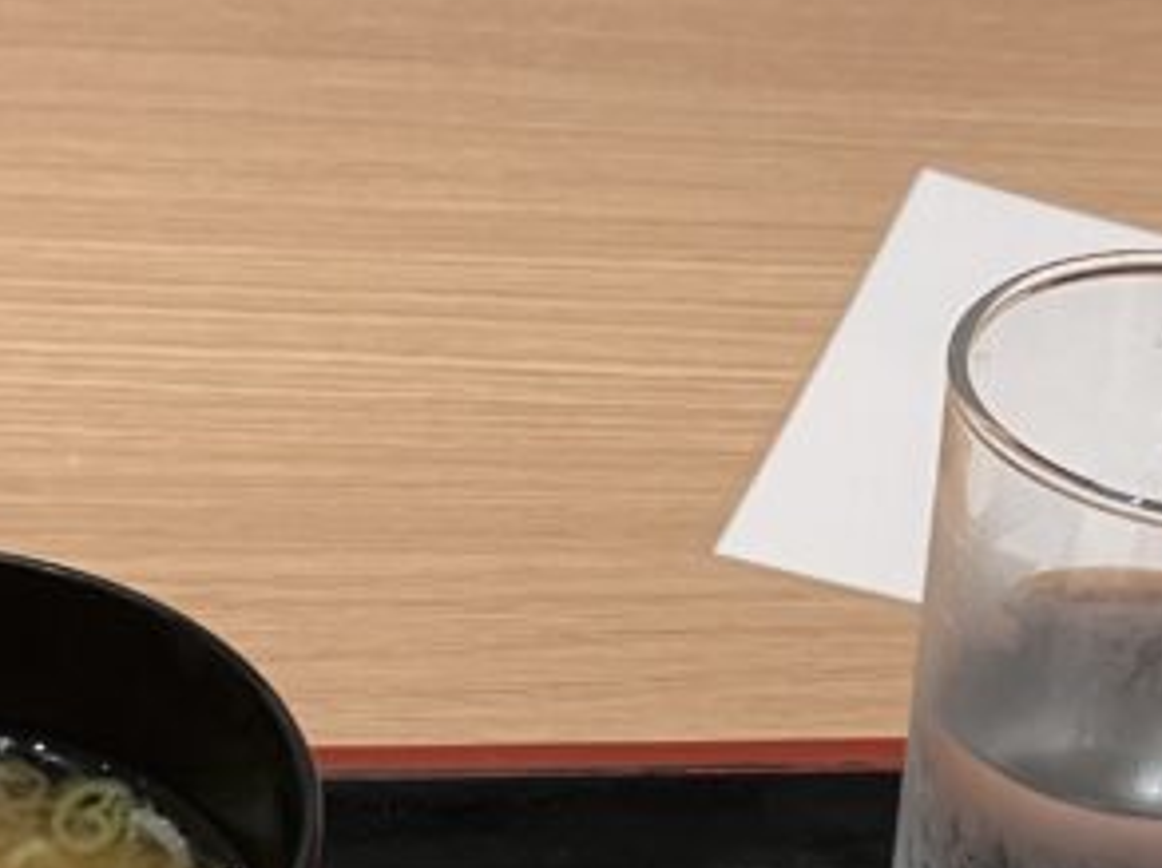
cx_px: 337
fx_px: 3286
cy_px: 1332
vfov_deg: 14.0
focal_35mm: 98
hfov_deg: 20.0
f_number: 1.8
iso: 64
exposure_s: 1/50
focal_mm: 3.99
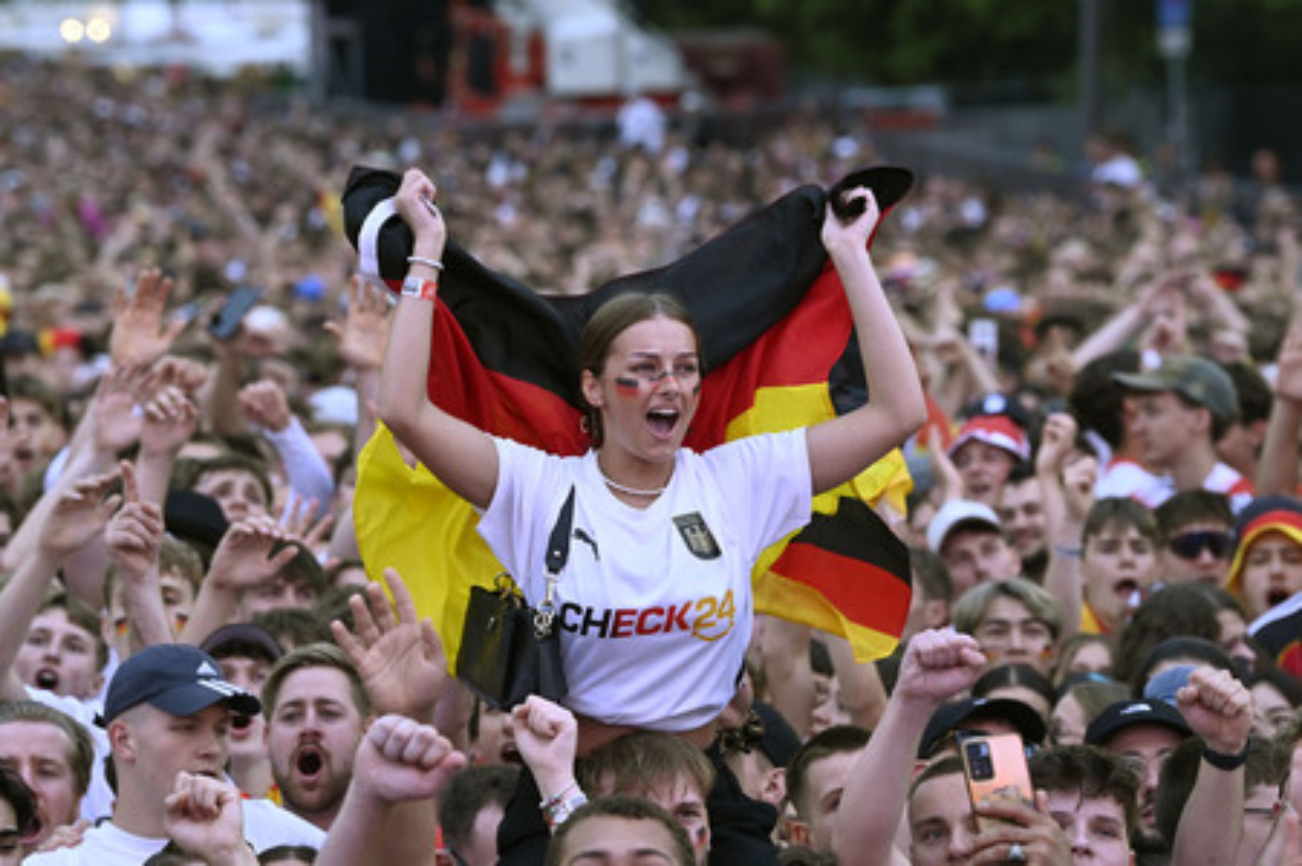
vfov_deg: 6.9
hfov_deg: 10.3
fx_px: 7228
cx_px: 651
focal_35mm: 200
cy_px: 433
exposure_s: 1/500
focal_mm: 200
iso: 4000
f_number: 6.3
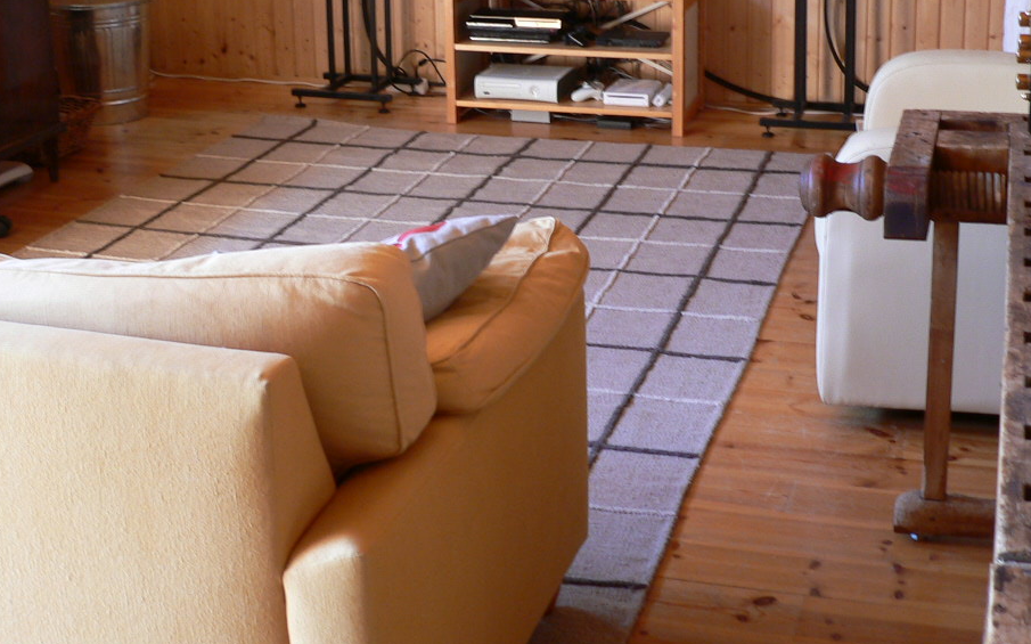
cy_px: 113
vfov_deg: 23.5
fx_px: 1517
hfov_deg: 37.5
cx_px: 578
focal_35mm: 54
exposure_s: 1/6
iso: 80
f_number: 2.8
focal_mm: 6
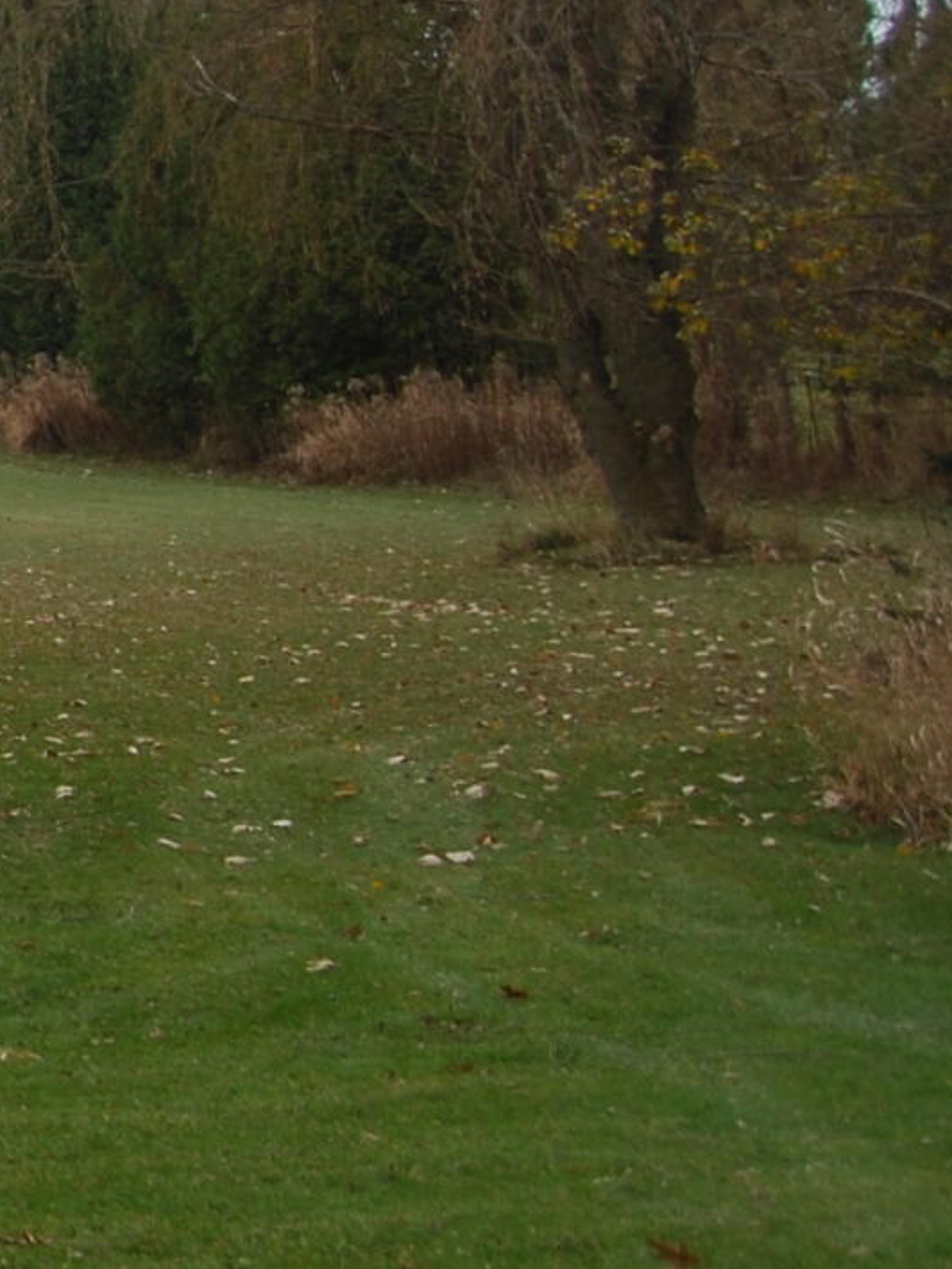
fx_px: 4032
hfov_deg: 10.5
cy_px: 333
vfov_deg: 17.8
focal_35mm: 110
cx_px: -1666
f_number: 5.6
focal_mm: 18
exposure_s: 1/200
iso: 100
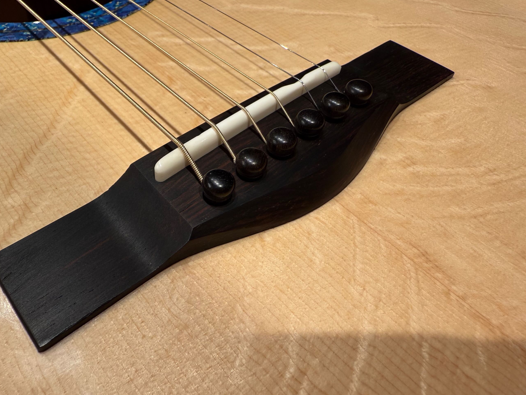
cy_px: 179
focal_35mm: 28
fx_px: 426
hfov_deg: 63.2
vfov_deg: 49.7
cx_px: 226
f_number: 2.2
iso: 64
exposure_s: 1/100
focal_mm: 2.22
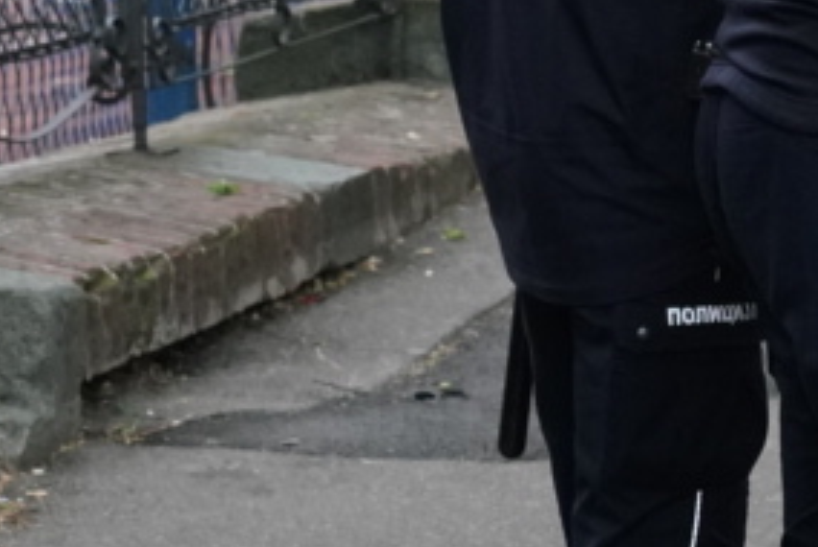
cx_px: 723
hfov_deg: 9.2
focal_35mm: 222
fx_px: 5049
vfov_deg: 6.1
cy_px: -233
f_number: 5.6
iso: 2500
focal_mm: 39
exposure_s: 1/250
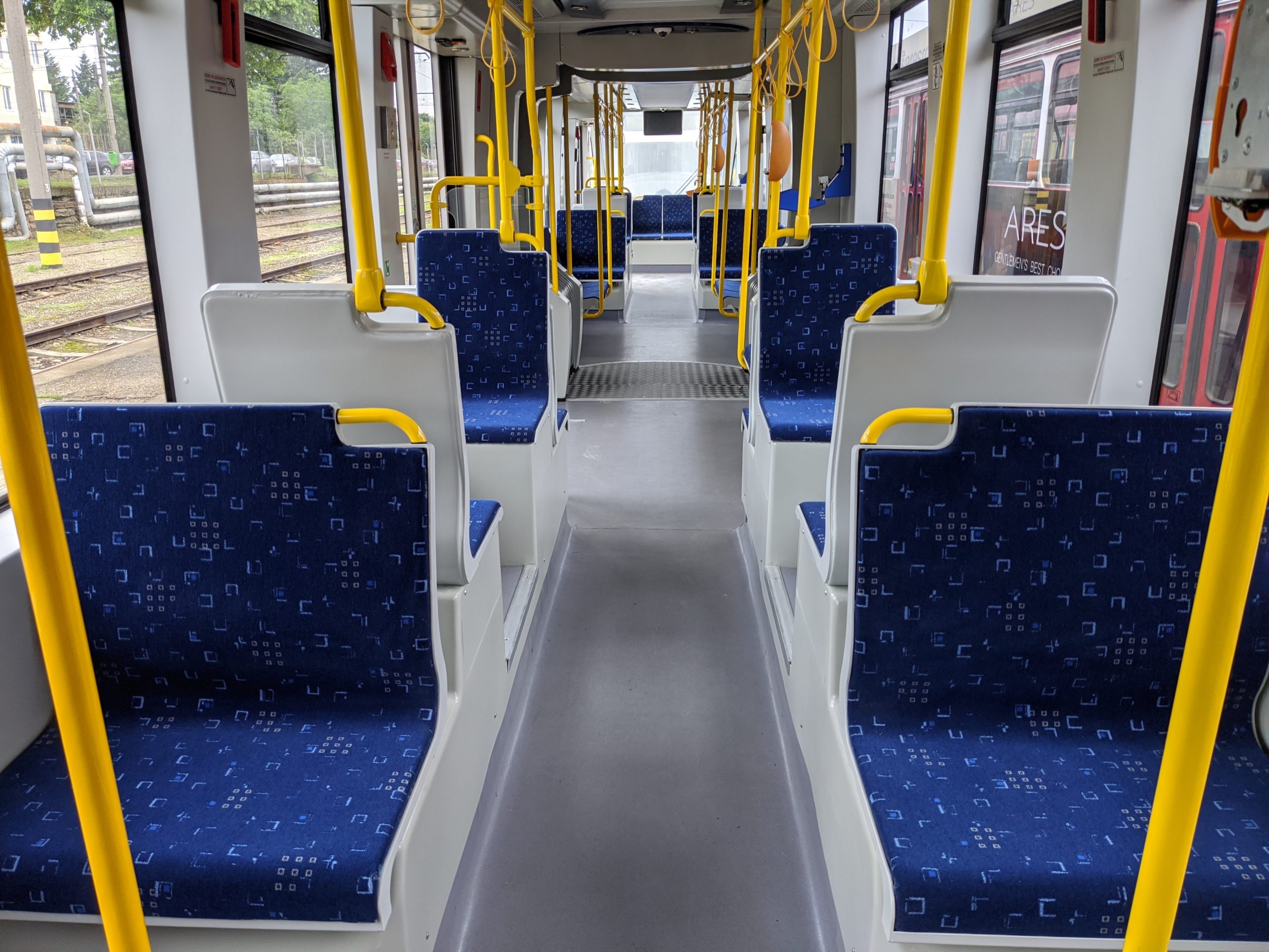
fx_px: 990
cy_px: 476
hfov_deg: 65.3
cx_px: 634
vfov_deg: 51.4
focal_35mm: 27
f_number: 1.73
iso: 45
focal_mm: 4.38
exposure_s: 1/67.2
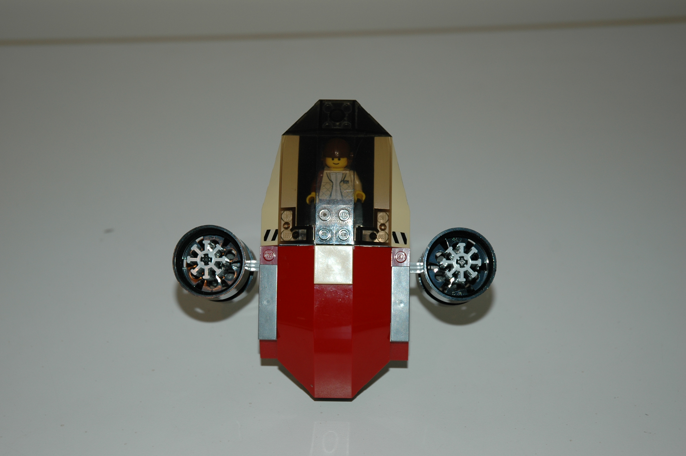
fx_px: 1371
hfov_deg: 28.1
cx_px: 343
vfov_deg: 18.9
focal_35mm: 72
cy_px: 228
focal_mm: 48
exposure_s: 1/60
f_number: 4.5
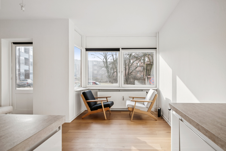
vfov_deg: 56.1
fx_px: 141
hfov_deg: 77.3
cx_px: 113
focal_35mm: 22
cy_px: 76
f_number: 9
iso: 640
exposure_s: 1/320
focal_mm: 22.5
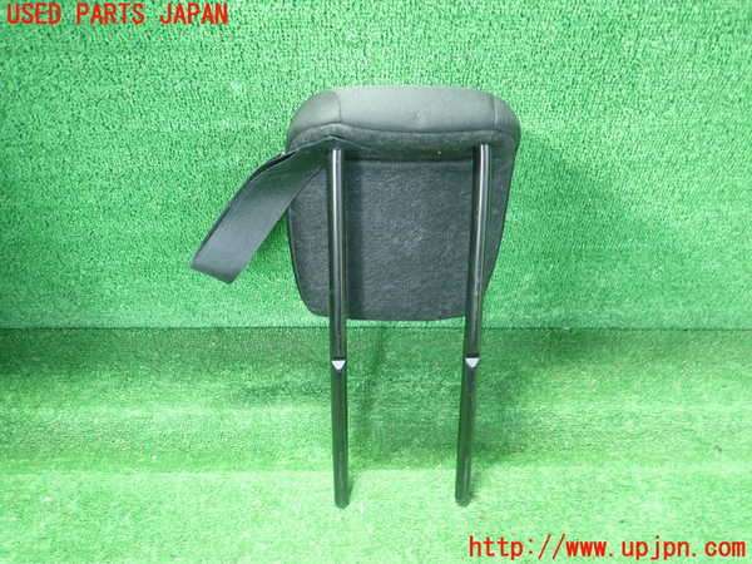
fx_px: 543
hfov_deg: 69.4
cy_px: 282
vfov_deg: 54.9
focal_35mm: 25
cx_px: 376
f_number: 2
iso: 400
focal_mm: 4.5
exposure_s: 1/30
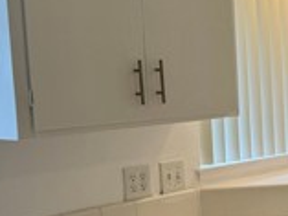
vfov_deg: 15.0
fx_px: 816
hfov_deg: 17.6
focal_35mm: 98
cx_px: 453
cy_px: 163
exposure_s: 1/120
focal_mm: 6.76
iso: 80
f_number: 1.78
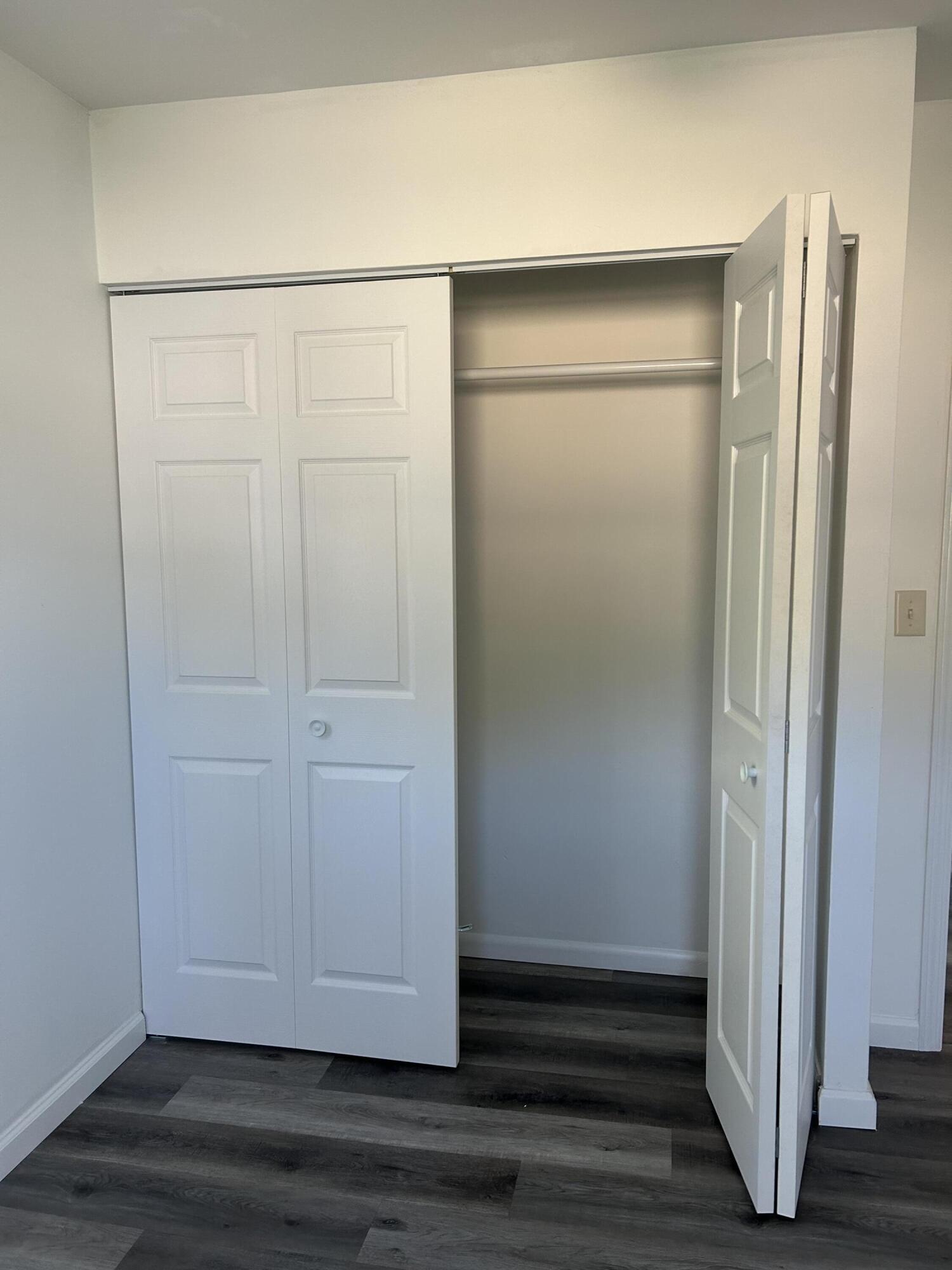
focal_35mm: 26
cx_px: 476
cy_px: 635
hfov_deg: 53.1
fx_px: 953
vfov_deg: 67.3
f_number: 1.5
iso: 100
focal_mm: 5.7
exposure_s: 1/121
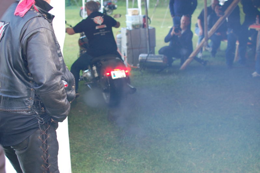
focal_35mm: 52
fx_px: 379
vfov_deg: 25.7
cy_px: 86
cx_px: 130
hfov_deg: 37.9
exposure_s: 1/60
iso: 400
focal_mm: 35
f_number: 2.8
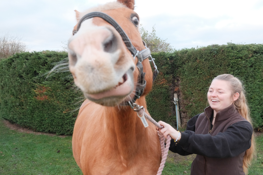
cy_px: 88
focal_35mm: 29
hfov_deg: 63.7
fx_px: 212
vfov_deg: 45.0
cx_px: 132
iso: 3200
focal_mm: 19.3
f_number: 5.6
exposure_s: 1/500
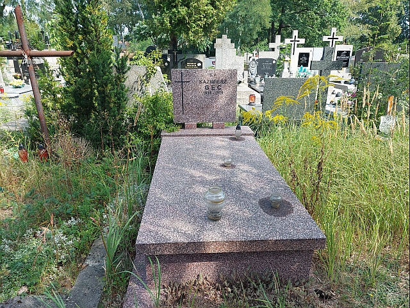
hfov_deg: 69.4
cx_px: 205
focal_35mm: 25
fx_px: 296
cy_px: 154
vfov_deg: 54.9
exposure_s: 1/405
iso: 40
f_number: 1.8
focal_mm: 5.23
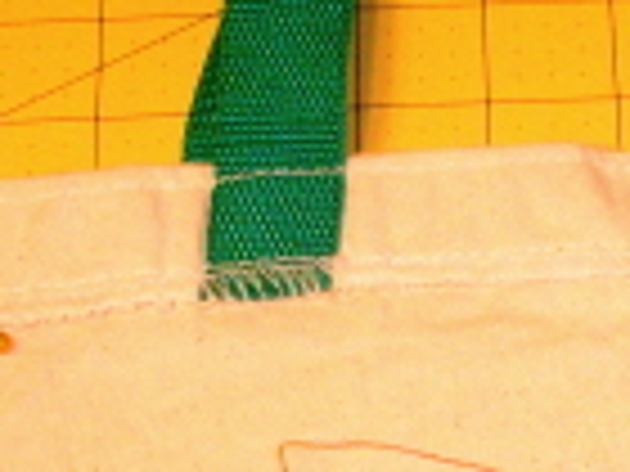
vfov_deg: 8.3
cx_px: 716
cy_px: 791
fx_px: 3167
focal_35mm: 174
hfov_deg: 11.2
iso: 100
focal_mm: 6.3
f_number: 2.8
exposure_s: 1/45
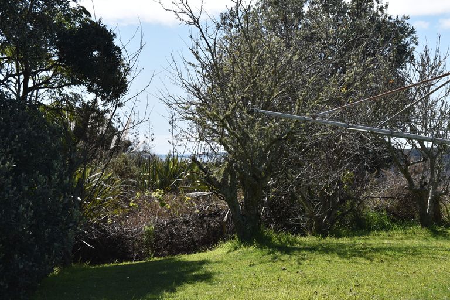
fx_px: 1031
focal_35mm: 82
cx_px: 225
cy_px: 150
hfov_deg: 24.6
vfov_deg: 16.6
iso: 100
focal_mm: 55
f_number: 9
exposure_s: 1/200
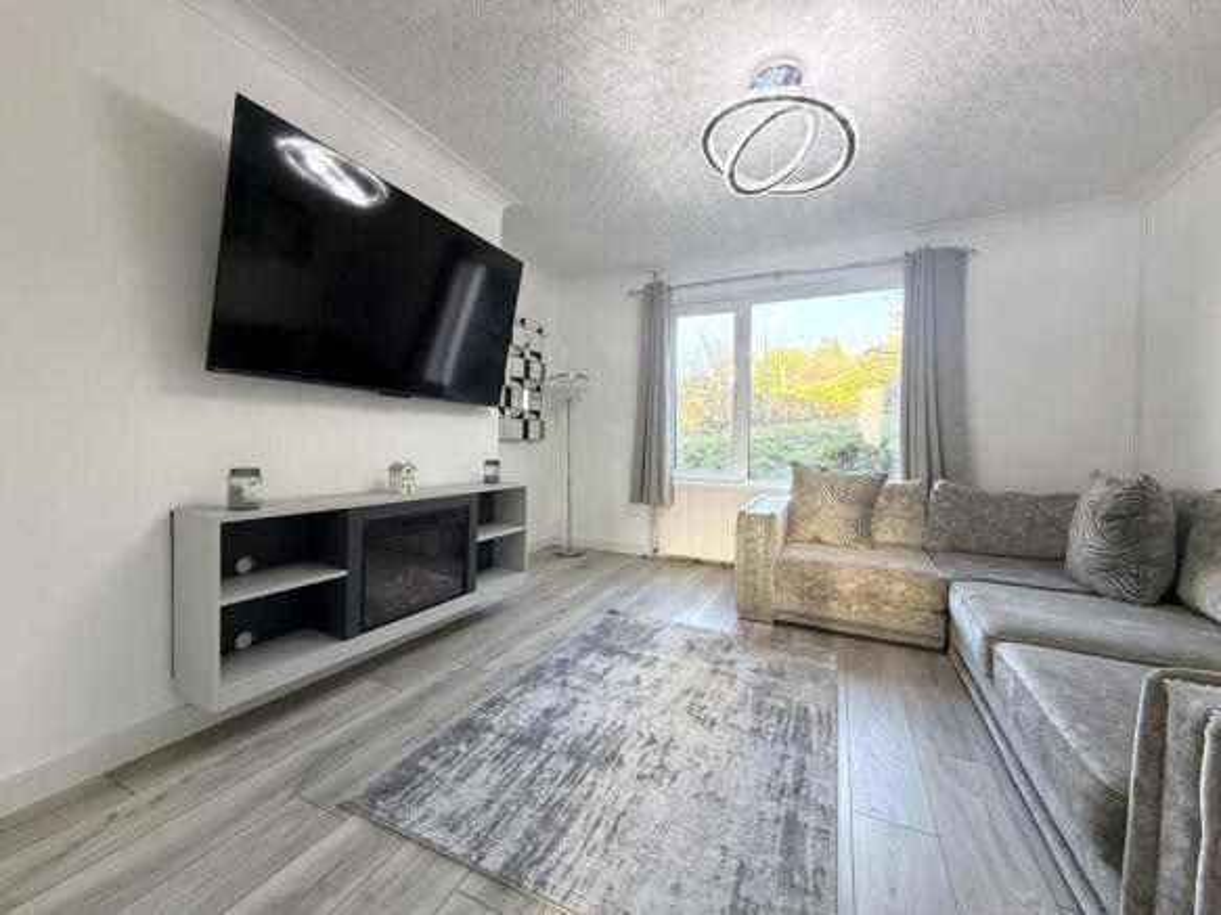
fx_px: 494
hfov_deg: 102.1
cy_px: 458
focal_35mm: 14
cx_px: 610
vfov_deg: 85.7
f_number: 2.2
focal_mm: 2.22
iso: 125
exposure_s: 1/99
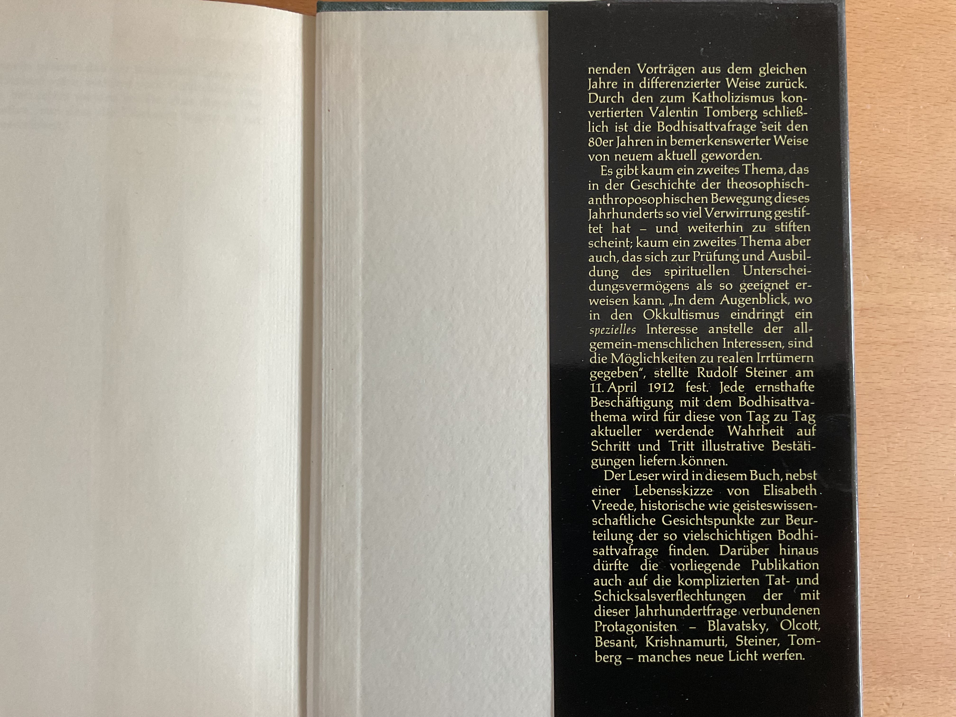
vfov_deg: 48.2
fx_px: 801
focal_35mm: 29
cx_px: 478
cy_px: 358
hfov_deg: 61.7
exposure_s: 1/60
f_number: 1.8
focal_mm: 3
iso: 100
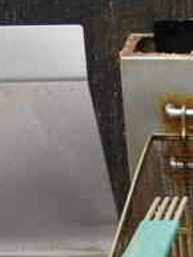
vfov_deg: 14.1
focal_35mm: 123
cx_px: 294
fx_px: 913
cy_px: 465
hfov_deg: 11.5
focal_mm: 18
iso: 100
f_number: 5
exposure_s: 1/100
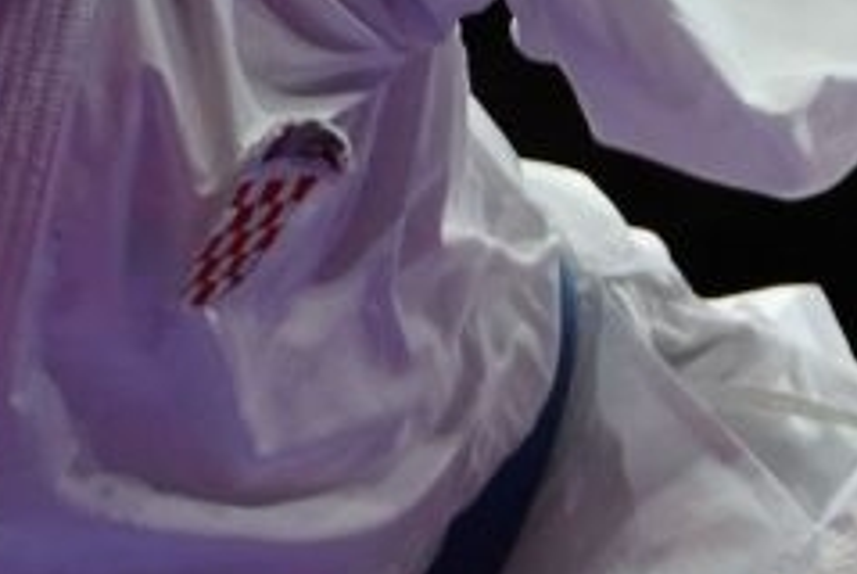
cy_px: 420
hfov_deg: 1.6
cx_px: 2714
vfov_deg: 1.1
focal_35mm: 1309
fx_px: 31199
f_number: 2.8
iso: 1250
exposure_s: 1/1000
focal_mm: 174
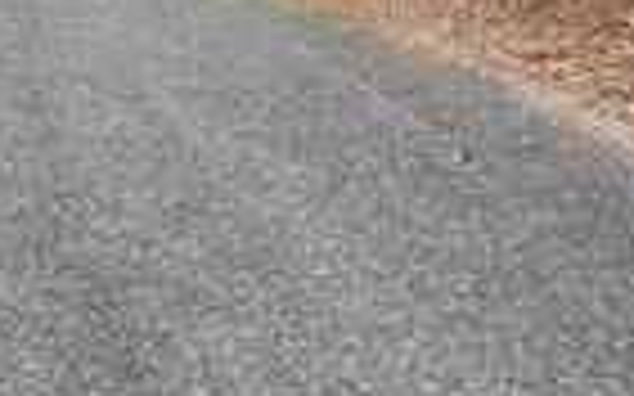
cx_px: -117
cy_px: -326
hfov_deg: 20.0
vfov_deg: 12.2
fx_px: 1693
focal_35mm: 98
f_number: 1.6
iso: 50
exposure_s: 1/535
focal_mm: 5.96
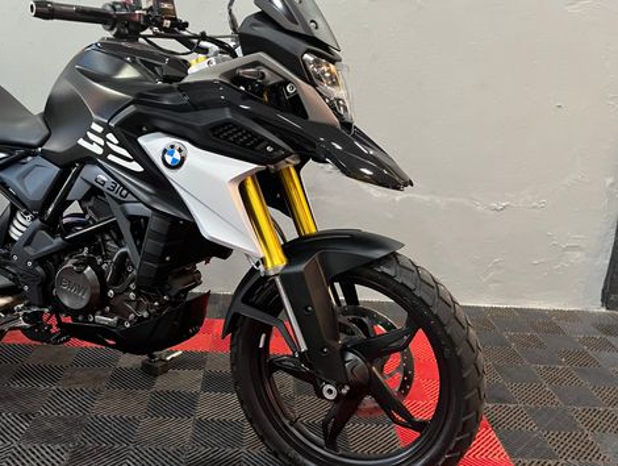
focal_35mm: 26
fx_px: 465
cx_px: 309
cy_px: 233
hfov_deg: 67.2
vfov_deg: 53.2
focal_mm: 5.1
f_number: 1.6
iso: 320
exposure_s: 1/60
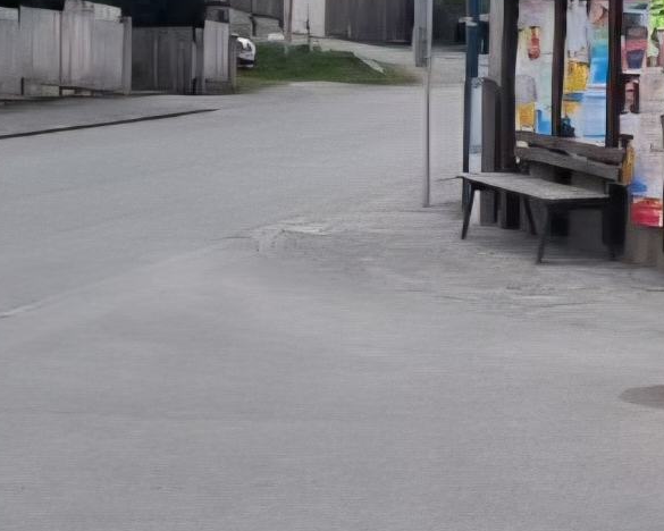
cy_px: 579
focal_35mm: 105
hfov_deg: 17.6
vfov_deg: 14.3
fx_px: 2063
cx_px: 742
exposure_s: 1/2000
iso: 50
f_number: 1.8
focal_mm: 5.4
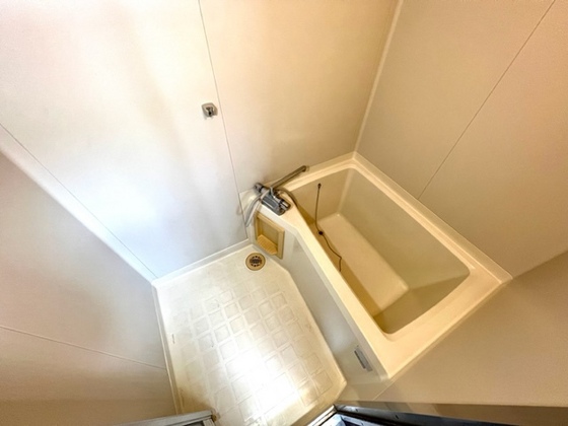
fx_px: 213
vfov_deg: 89.9
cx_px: 284
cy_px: 213
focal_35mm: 13
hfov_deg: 106.2
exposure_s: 1/120
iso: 200
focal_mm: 1.57
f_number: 1.8
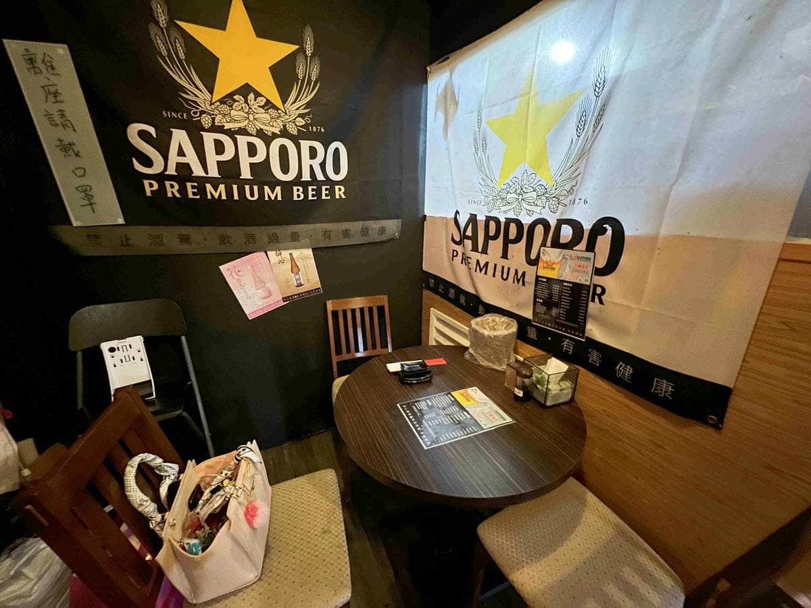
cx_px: 406
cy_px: 304
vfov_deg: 89.9
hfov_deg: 106.2
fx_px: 305
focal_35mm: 13
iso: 500
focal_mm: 1.57
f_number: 1.8
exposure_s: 1/10
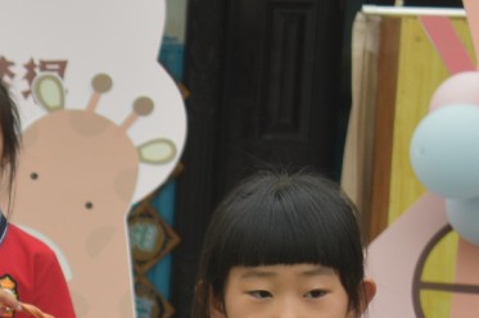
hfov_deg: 5.7
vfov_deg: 3.8
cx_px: -483
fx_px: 4708
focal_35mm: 354
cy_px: 640
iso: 200
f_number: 5.6
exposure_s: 1/80
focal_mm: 55
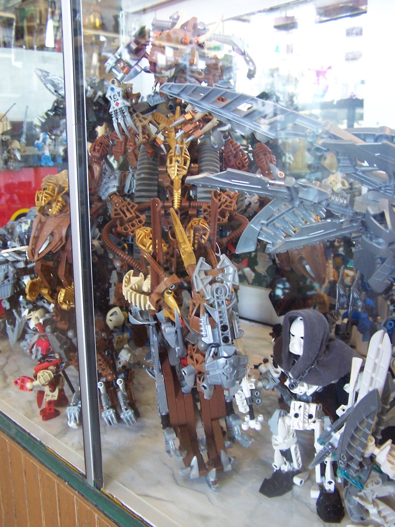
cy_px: 264
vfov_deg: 49.0
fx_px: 578
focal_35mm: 38
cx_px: 198
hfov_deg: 37.7
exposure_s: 1/15
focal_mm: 6.3
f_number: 2.8
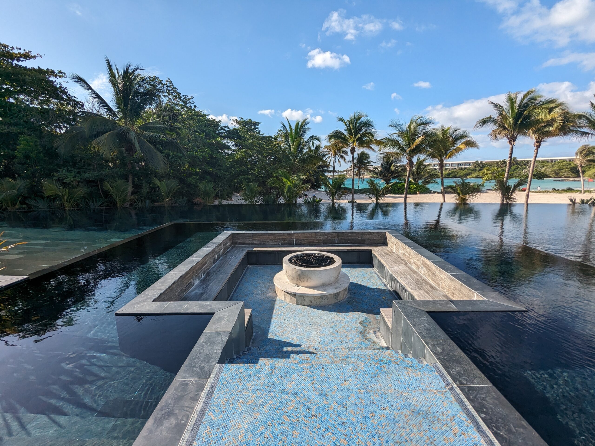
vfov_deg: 78.1
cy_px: 223
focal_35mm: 16
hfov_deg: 94.5
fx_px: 275
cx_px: 298
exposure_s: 1/1603
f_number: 2.2
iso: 48
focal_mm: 2.35
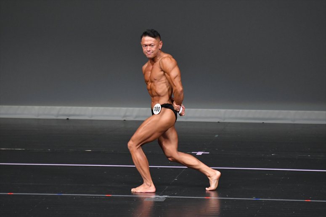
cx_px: 163
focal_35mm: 375
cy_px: 108
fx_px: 3394
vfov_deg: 3.7
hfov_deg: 5.5
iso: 4000
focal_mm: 250
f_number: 5.6
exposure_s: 1/400
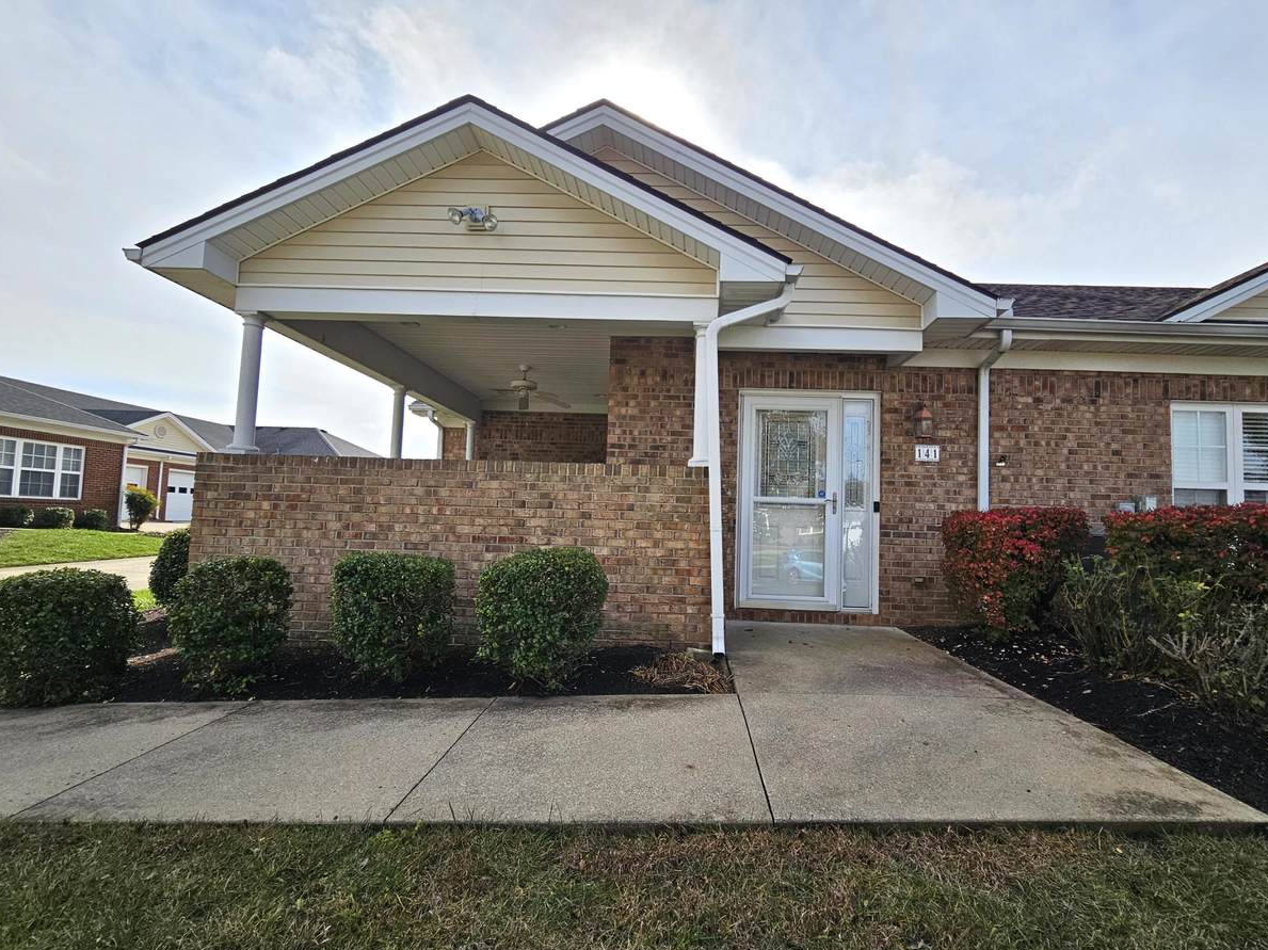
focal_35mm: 14
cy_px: 495
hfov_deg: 102.0
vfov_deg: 85.6
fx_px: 513
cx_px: 668
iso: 50
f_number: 2.2
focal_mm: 2.2
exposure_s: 1/1819
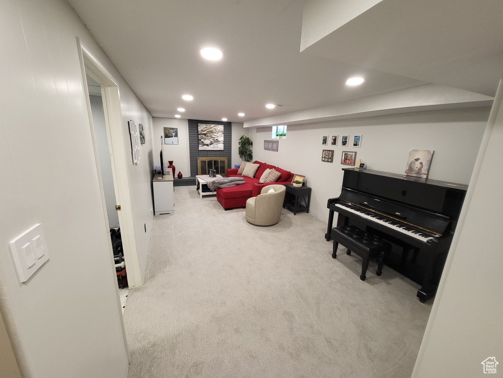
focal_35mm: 13
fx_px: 189
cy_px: 189
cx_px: 252
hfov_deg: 106.2
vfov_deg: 90.0
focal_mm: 1.74
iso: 320
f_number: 2.2
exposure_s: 1/60
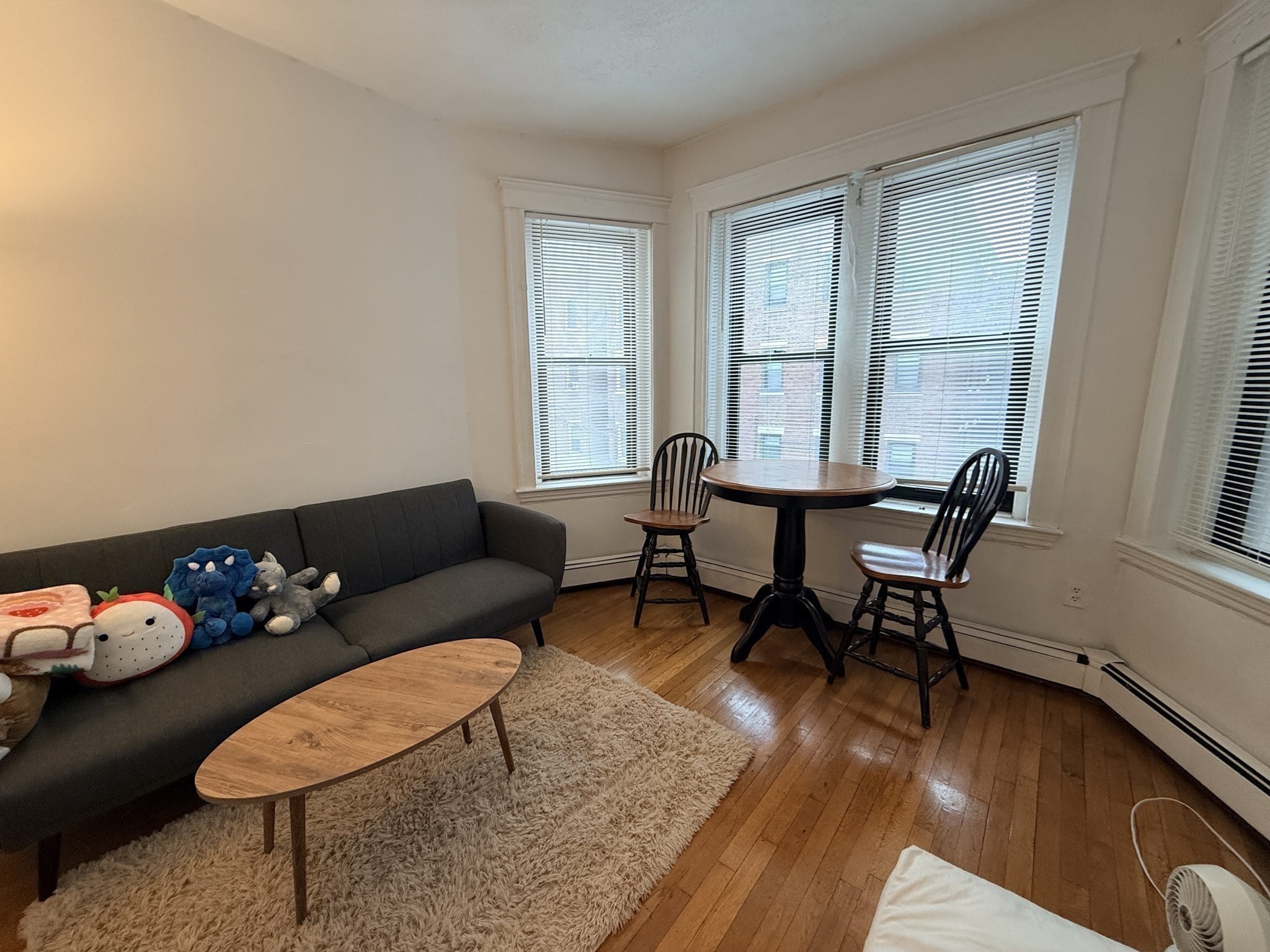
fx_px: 514
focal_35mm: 14
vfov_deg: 85.7
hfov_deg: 102.1
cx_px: 635
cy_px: 476
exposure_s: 1/60
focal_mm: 2.22
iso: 250
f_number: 2.2
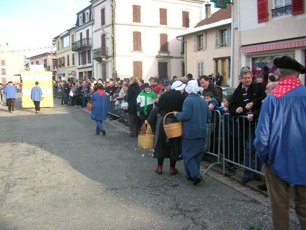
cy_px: 115
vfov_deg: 40.7
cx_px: 153
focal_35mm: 35
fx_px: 309
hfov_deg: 52.6
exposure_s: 1/214
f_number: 2.8
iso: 50
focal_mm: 5.8
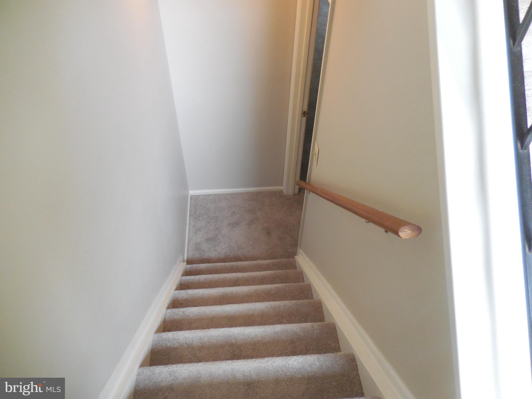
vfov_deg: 54.9
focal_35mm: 25
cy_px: 200
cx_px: 266
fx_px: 384
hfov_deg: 69.4
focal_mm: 4.5
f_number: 3.3
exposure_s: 1/30
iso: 360
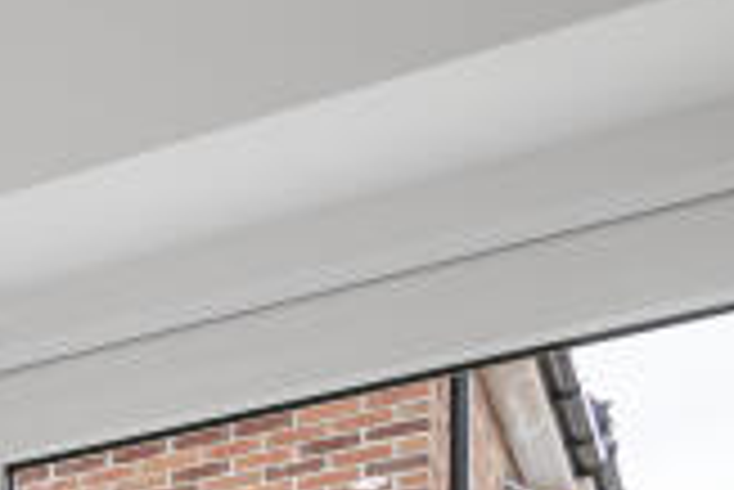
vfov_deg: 10.6
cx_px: -1518
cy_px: 1256
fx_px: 2184
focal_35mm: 107
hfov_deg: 11.1
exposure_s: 1/2.5
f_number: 11
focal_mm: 17
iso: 100
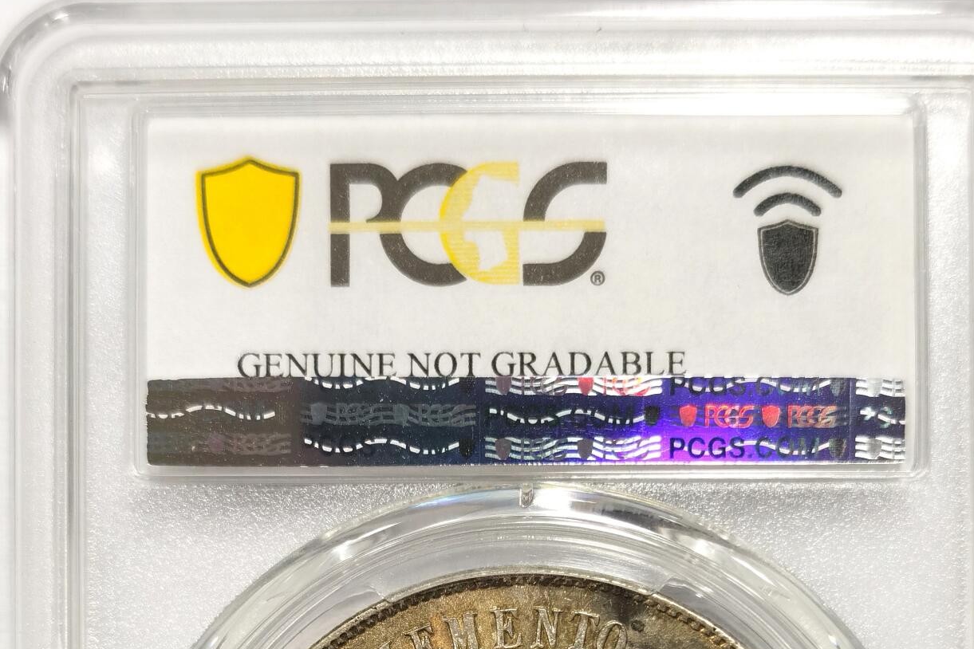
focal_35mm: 83
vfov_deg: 16.0
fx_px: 2245
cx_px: 529
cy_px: 697
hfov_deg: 24.5
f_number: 16
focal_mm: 5.56
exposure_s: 1/100
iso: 125
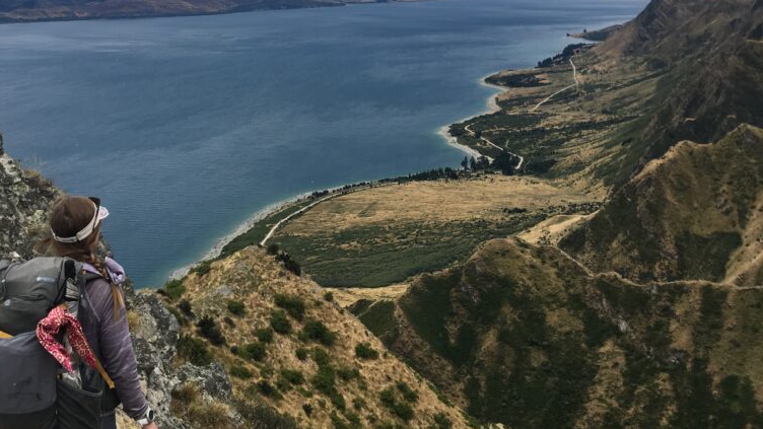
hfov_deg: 47.2
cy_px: 98
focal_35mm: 43
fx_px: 870
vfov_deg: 27.3
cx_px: 323
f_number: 2.2
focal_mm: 4.15
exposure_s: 1/578
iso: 25
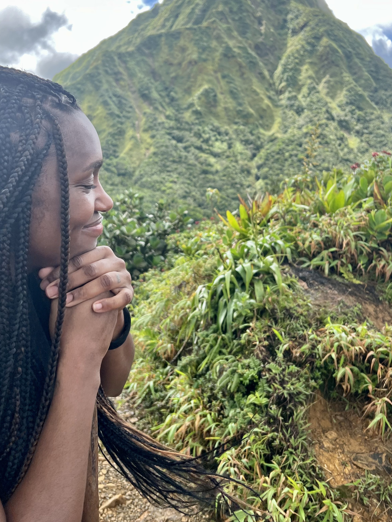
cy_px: 188
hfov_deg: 41.8
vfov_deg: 53.2
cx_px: 187
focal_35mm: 34
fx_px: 513
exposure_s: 1/1048
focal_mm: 5.7
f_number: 1.5
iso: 50
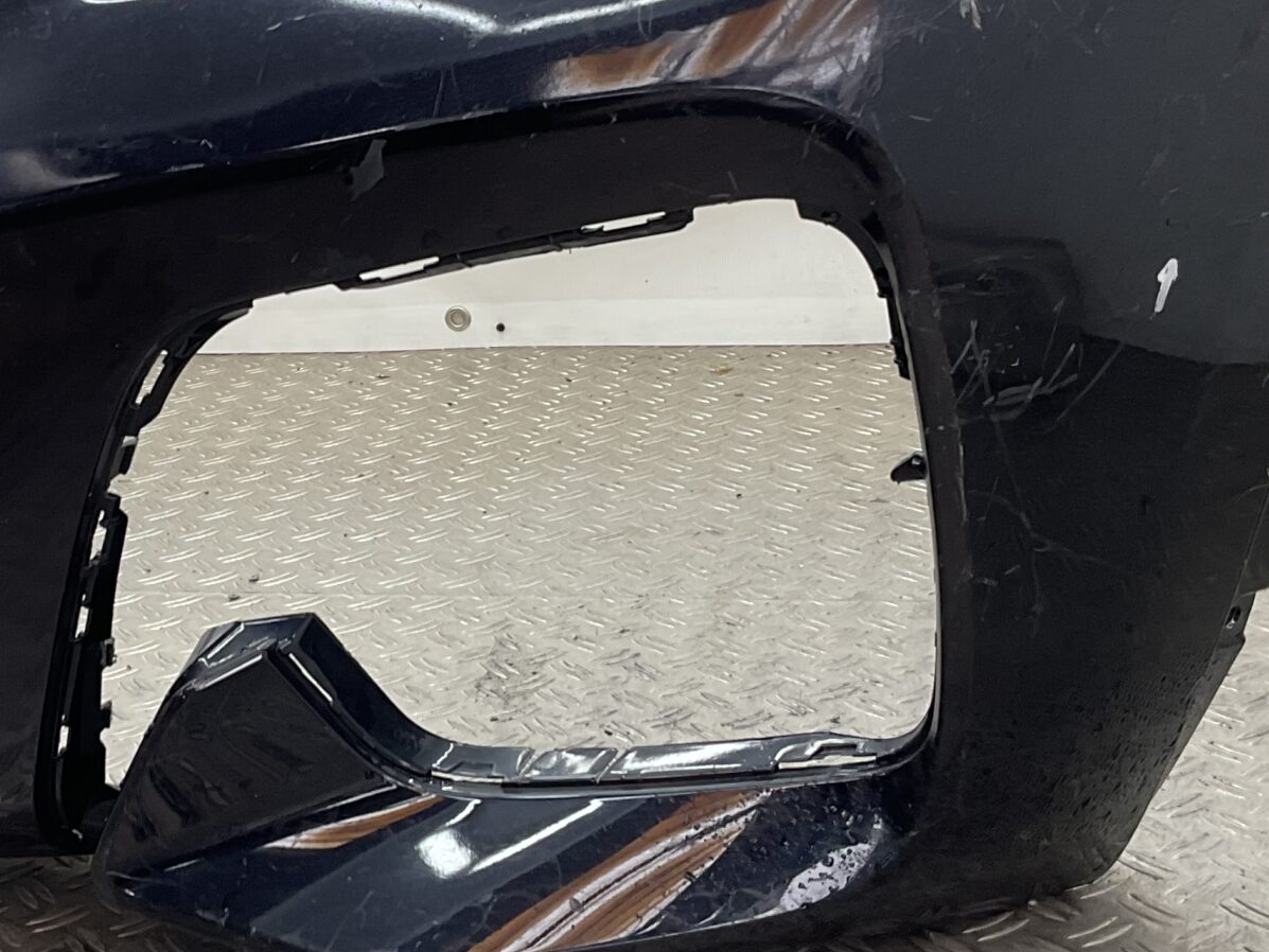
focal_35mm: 62
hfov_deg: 30.7
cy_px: 323
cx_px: 331
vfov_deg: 23.6
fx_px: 2273
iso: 25
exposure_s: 1/100
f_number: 1.8
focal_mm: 3
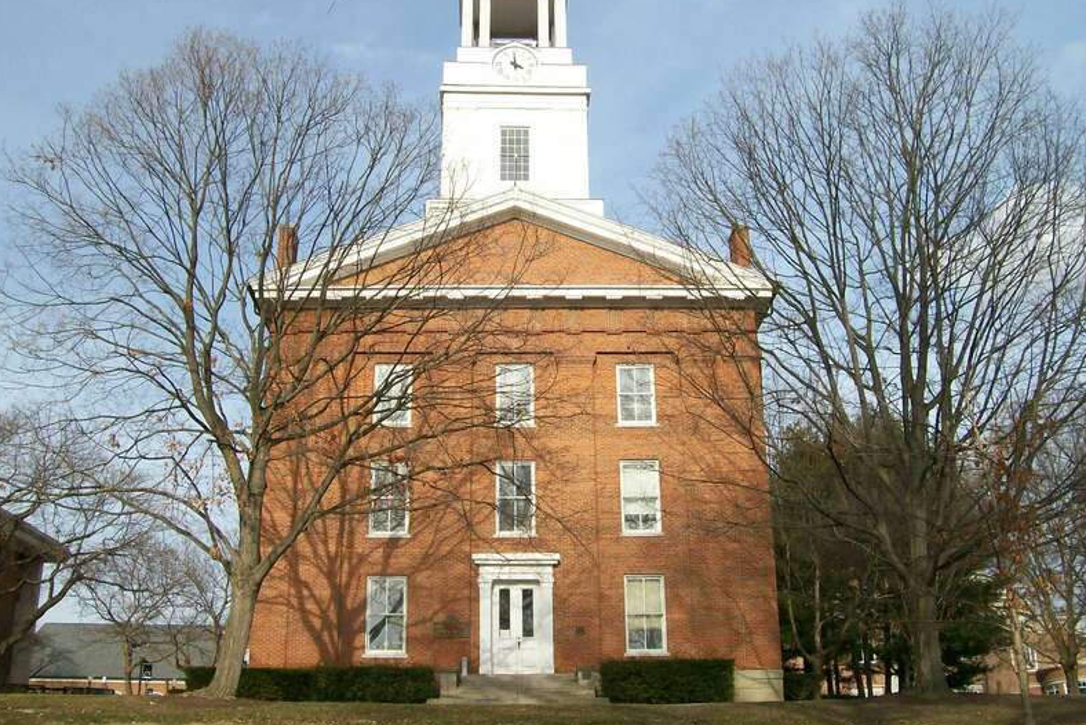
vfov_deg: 35.1
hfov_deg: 50.7
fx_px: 1147
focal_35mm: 38
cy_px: 328
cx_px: 536
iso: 80
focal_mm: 6
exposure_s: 1/541
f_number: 4.8
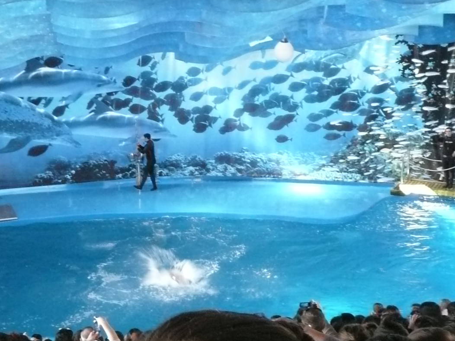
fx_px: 960
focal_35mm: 73
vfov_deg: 20.2
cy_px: 163
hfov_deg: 26.5
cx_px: 152
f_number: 3.5
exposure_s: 1/50
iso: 400
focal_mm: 5.2
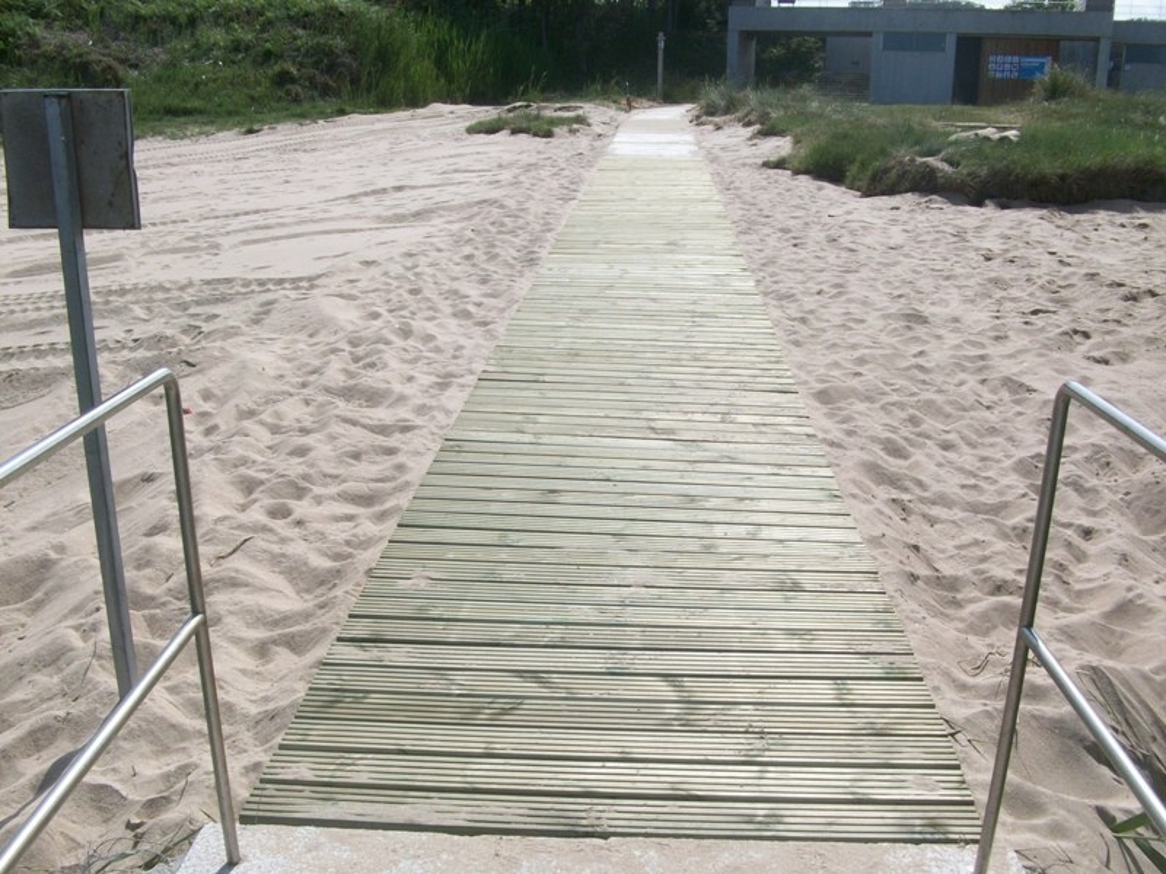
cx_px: 583
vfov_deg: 41.8
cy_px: 437
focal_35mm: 34
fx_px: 1145
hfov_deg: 54.0
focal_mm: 5.7
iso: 64
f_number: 5.5
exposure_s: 1/440
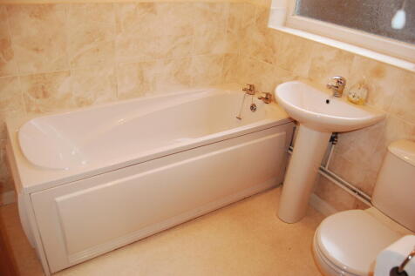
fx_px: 311
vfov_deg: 47.9
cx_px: 208
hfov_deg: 67.4
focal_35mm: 27
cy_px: 138
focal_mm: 18
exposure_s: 1/60
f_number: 3.5
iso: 800
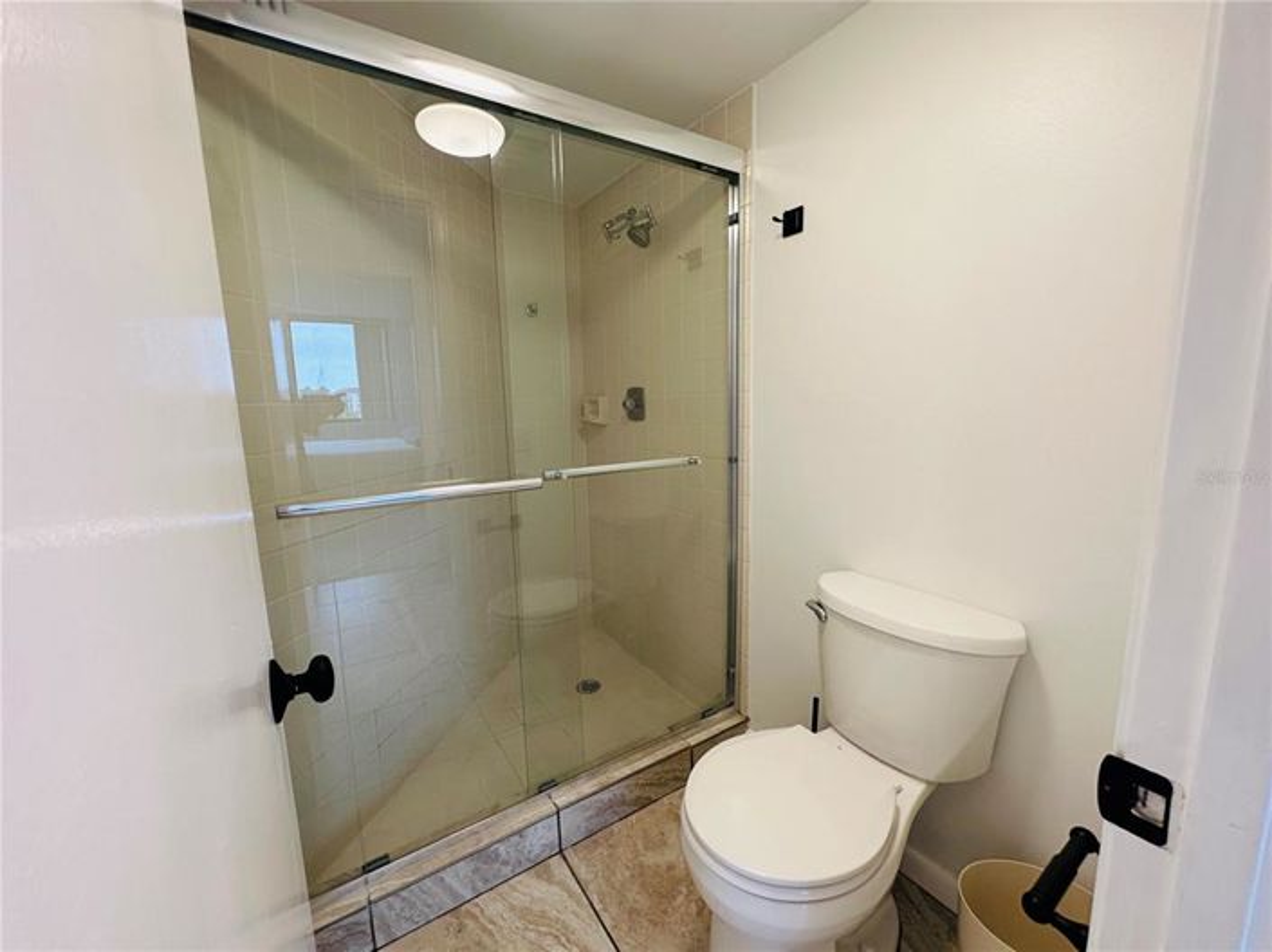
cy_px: 476
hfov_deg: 102.1
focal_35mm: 14
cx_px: 636
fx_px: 514
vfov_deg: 85.6
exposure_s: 1/120
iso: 160
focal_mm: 2.22
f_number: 2.2
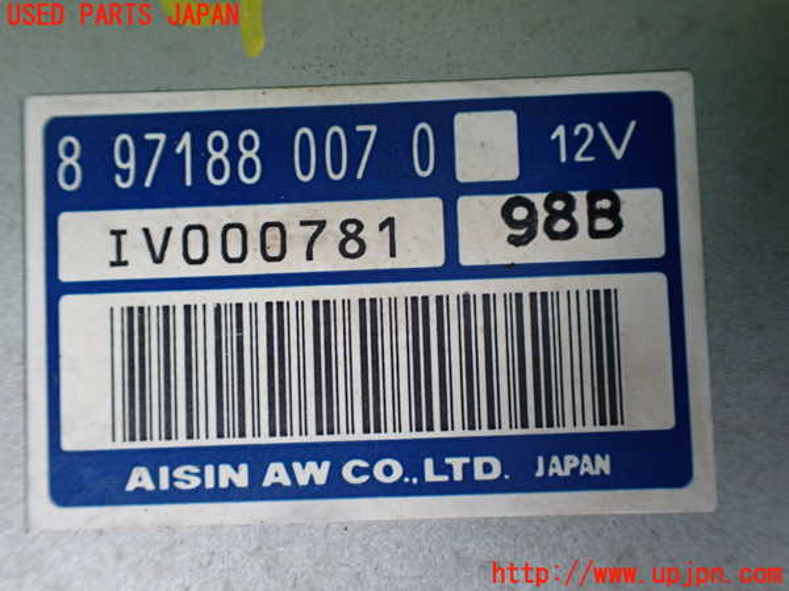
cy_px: 296
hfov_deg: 60.0
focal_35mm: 30
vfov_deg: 46.8
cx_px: 394
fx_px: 684
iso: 400
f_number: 2.3
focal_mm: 5.4
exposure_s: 1/125
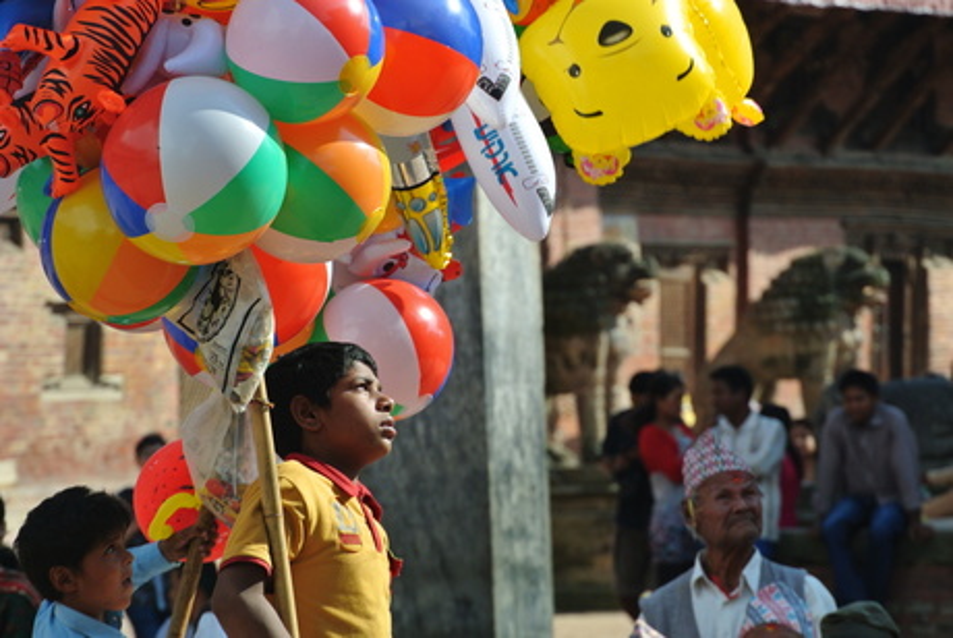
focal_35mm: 297
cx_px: 476
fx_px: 7872
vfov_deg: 4.6
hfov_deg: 6.9
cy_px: 319
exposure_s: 1/320
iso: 100
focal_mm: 110
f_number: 5.6
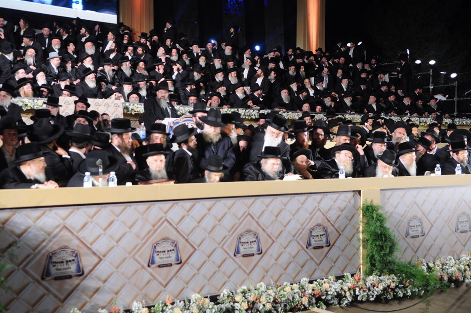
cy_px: 156
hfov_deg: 38.9
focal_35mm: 51
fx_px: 666
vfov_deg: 26.4
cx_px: 236
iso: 500
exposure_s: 1/80
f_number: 3.5
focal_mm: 34
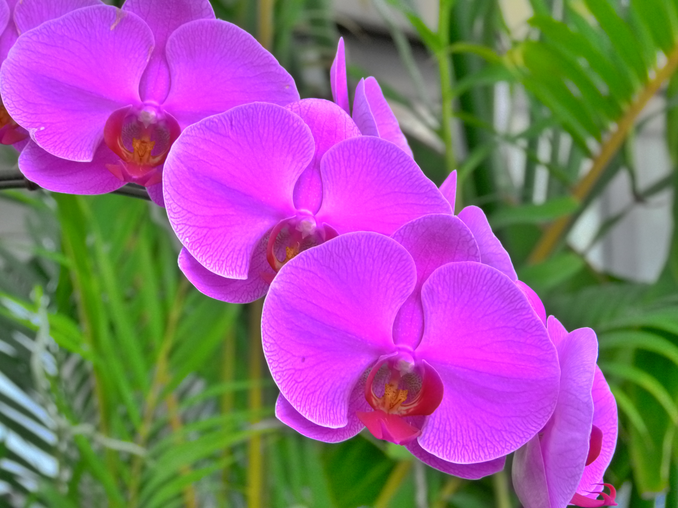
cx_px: 339
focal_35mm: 101
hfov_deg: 19.4
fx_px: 1978
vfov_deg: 14.6
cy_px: 254
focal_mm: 18.2
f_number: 3.5
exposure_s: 1/6
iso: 400
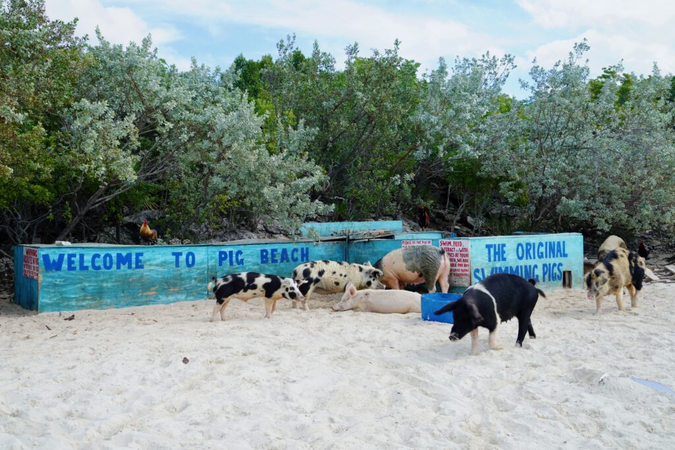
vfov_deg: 36.9
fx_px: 675
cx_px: 338
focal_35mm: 36
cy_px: 225
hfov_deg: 53.1
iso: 100
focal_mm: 36
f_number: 8
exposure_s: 1/125
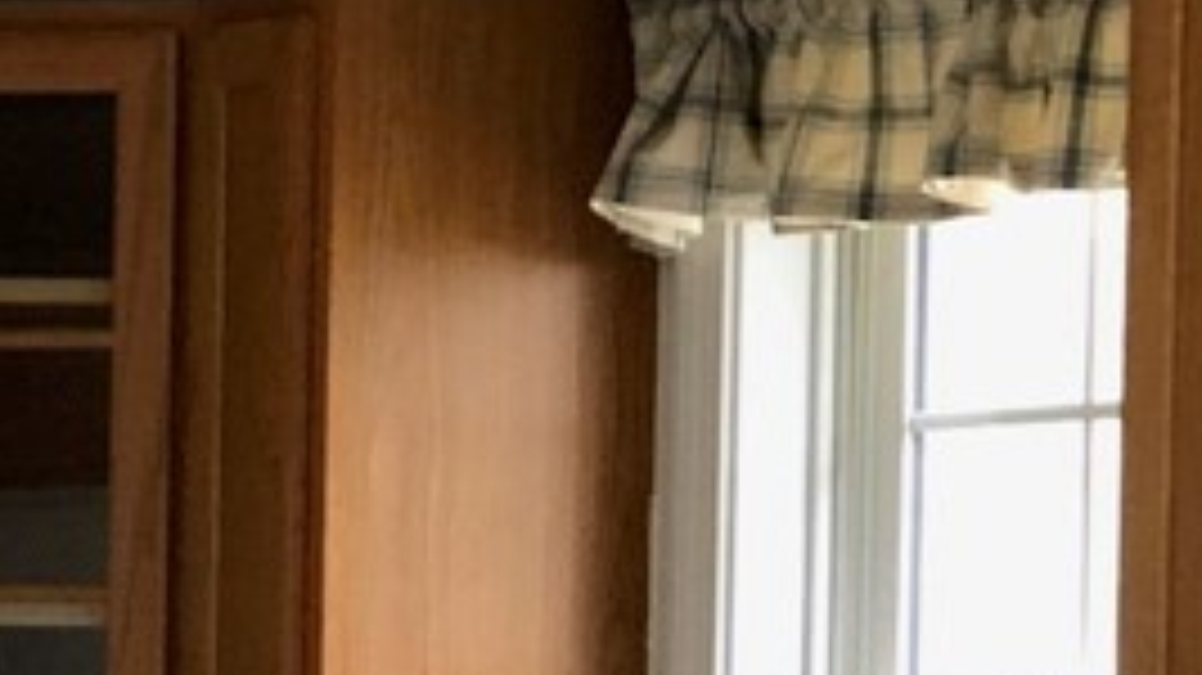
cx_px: -90
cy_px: 1210
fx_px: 7583
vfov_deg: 5.0
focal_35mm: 238
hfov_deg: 9.0
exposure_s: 1/60
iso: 500
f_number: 2.8
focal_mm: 6.6
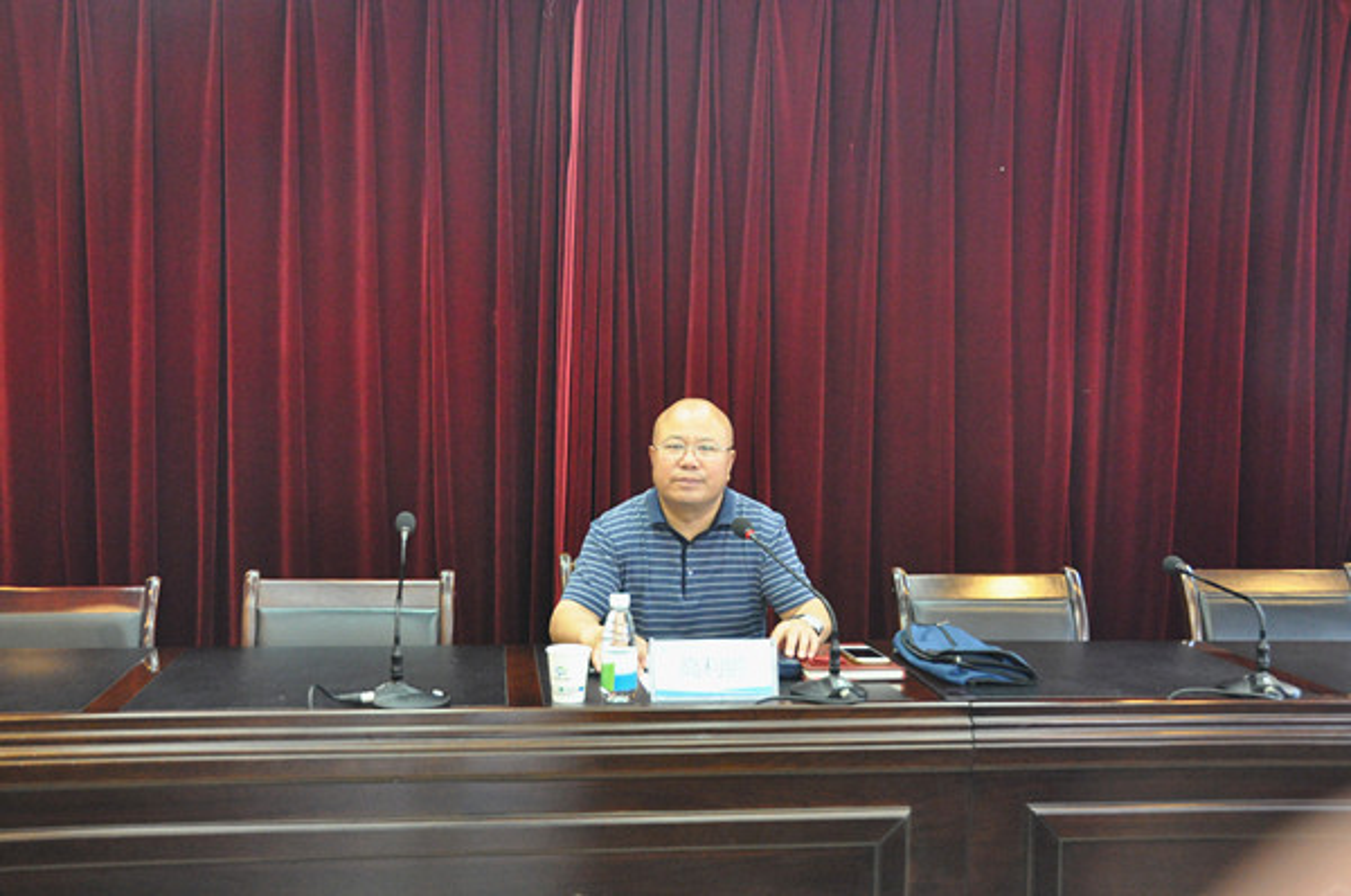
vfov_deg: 34.1
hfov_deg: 49.6
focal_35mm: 39
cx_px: 676
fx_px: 1461
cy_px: 448
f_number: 3.8
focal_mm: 26
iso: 2500
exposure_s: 1/30
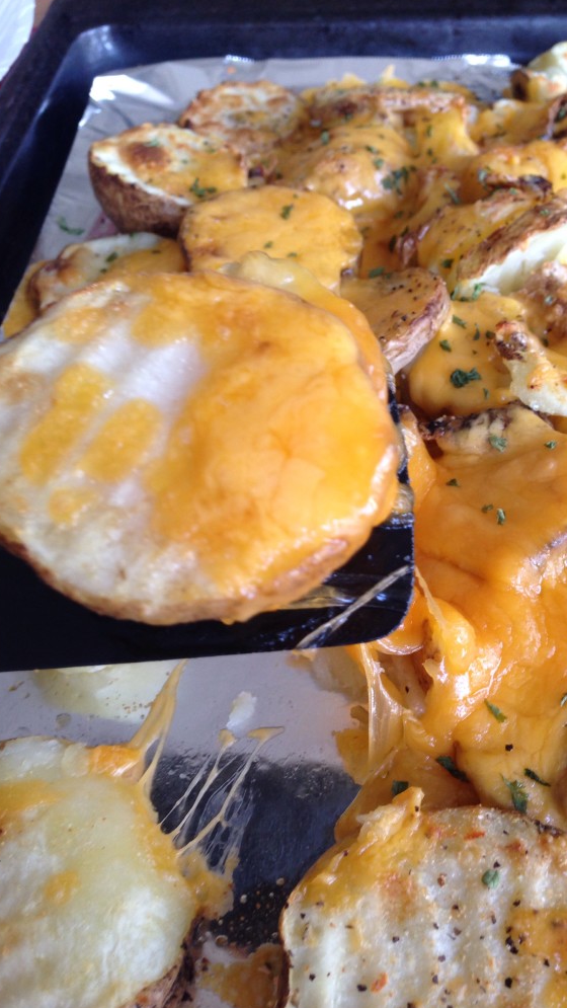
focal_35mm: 37
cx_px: 357
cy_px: 502
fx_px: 989
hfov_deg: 31.8
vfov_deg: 54.0
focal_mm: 4.12
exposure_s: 1/20
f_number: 2.4
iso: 64
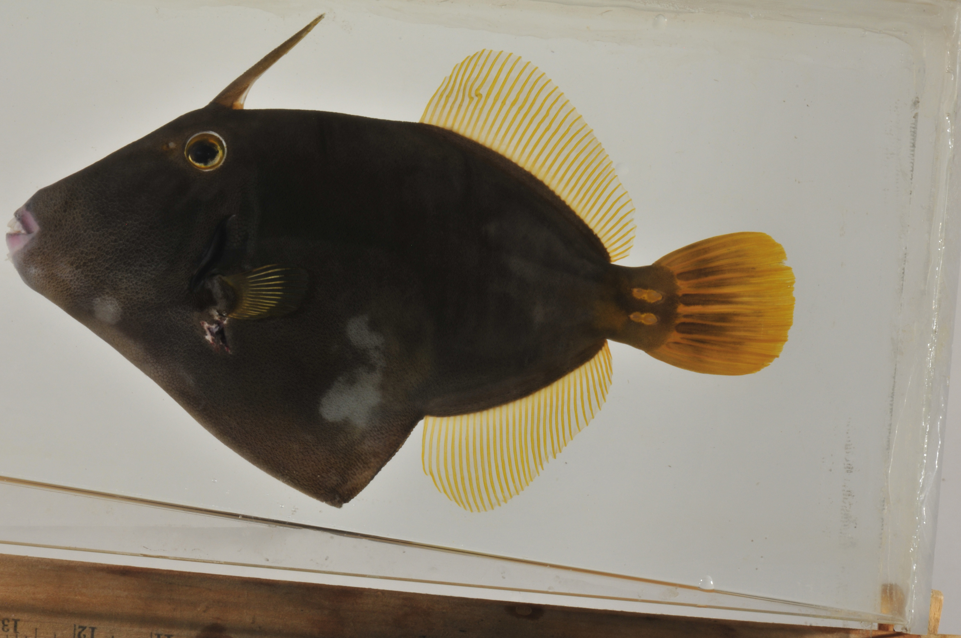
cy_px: 319
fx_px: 4199
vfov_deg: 8.7
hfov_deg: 13.1
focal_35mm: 158
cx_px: 480
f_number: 36
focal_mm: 105
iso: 200
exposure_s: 1/60
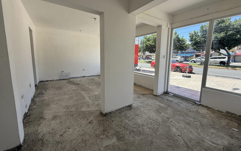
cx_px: 120
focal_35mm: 15
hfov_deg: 101.5
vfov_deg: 74.6
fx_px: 99
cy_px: 68
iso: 64
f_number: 2.2
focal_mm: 2.22
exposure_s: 1/619
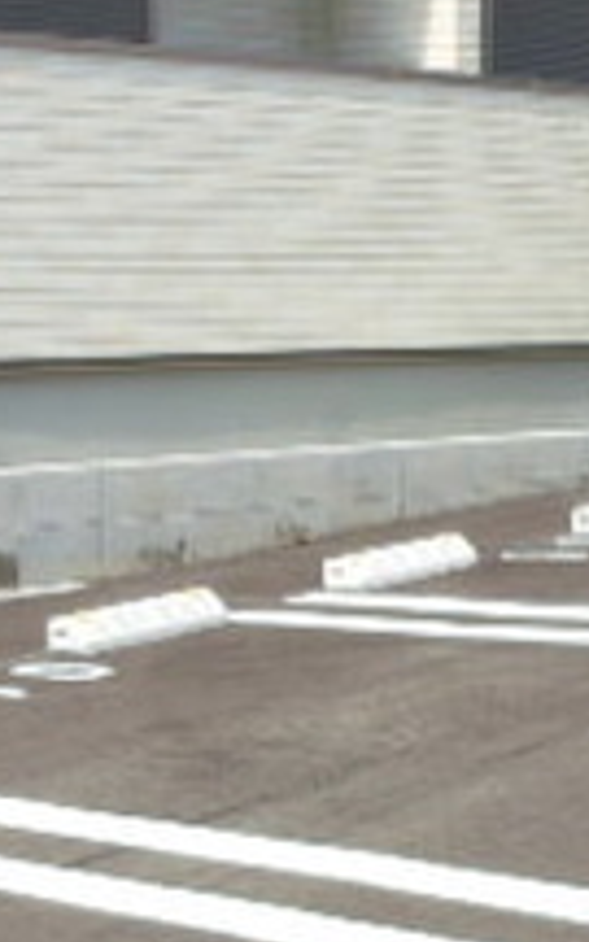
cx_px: 314
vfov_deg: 21.1
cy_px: 874
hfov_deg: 13.6
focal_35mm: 96
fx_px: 2466
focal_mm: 5.1
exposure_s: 1/500
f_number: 3.9
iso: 64
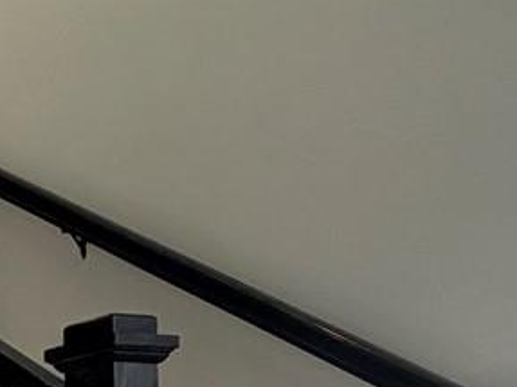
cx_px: -549
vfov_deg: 16.5
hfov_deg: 17.2
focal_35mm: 78
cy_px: 644
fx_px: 1164
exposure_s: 1/120
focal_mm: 2.22
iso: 125
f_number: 2.2
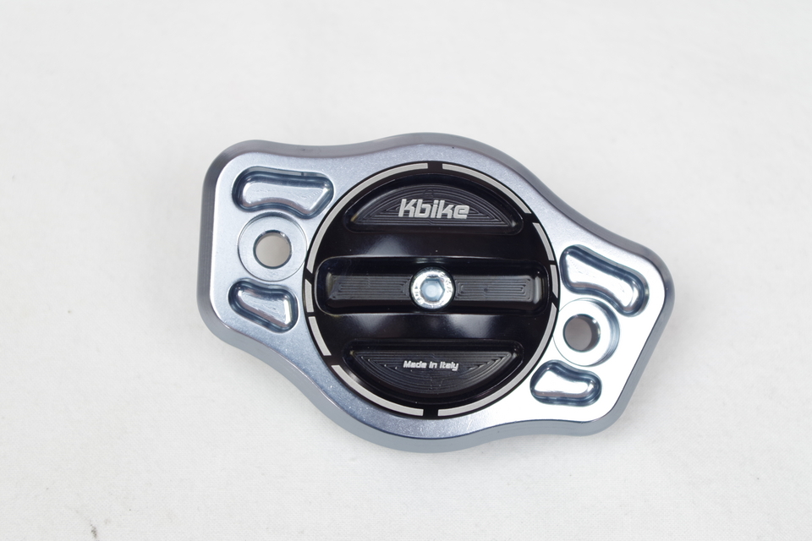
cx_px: 406
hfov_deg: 33.4
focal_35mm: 60
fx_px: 1353
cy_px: 270
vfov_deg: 22.6
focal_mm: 40
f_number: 4.5
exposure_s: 1/15
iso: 100
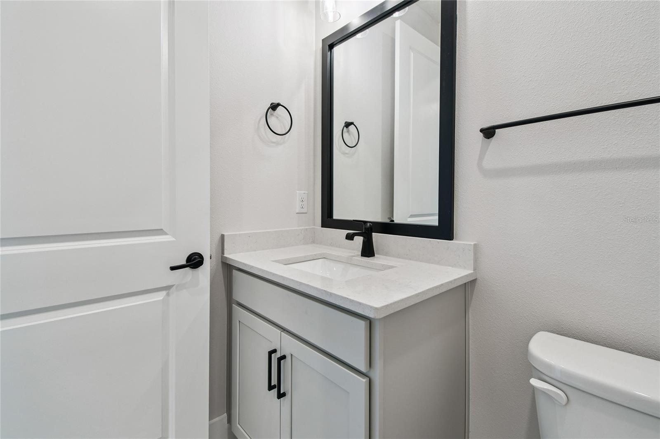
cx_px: 330
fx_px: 275
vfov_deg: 77.3
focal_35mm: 15
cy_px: 220
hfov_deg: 100.4
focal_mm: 10
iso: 100
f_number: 7.1
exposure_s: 1/8
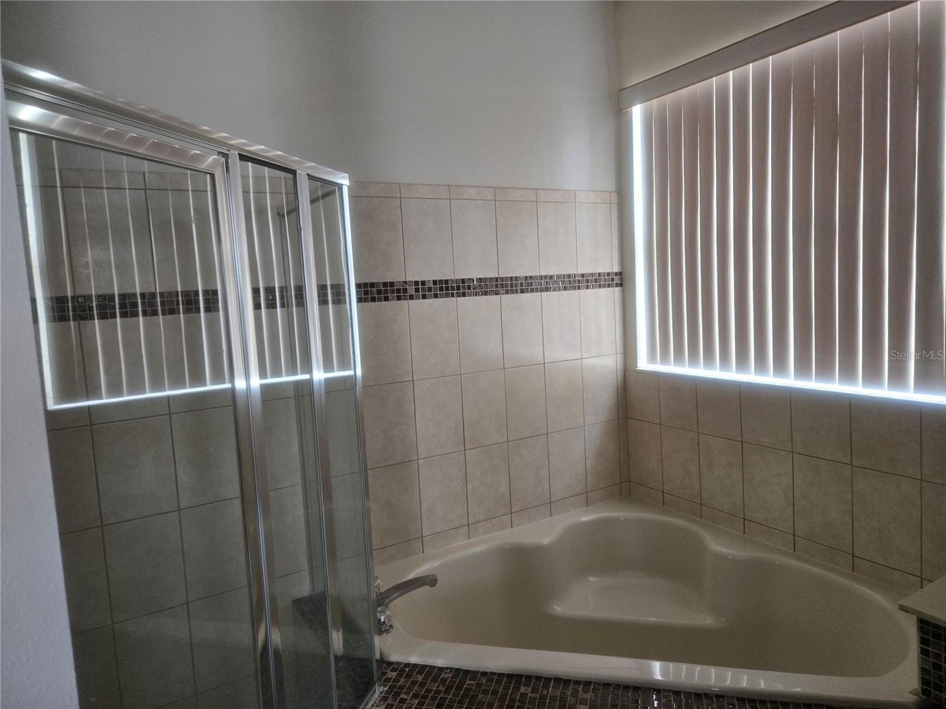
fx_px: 629
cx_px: 473
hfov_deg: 73.9
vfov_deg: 58.9
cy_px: 354
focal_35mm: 23
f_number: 1.8
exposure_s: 1/120
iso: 320
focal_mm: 5.4
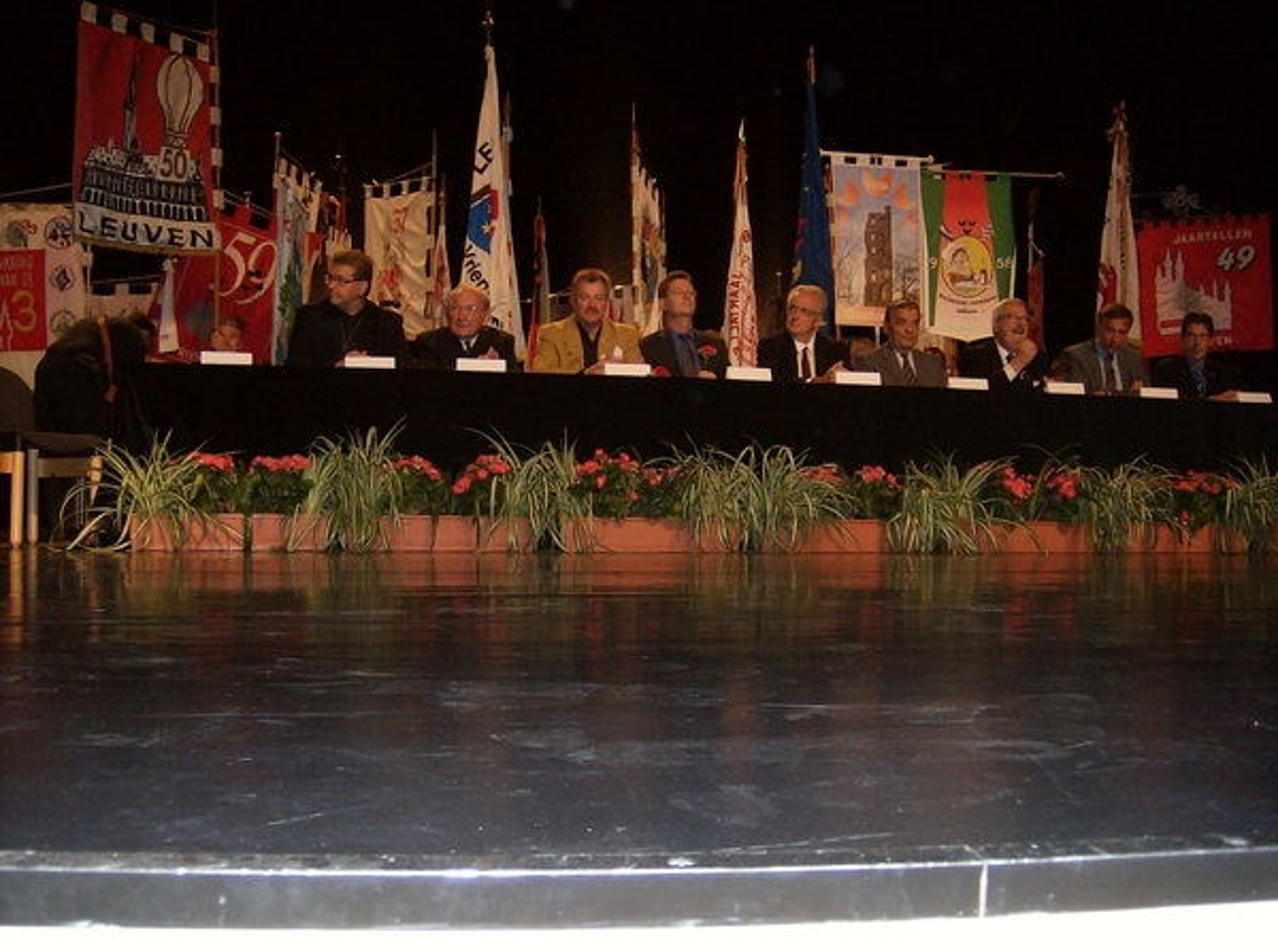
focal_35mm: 36
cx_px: 639
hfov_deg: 51.5
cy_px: 476
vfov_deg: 39.5
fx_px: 1326
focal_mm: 6
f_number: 2.8
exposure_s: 1/60
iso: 200
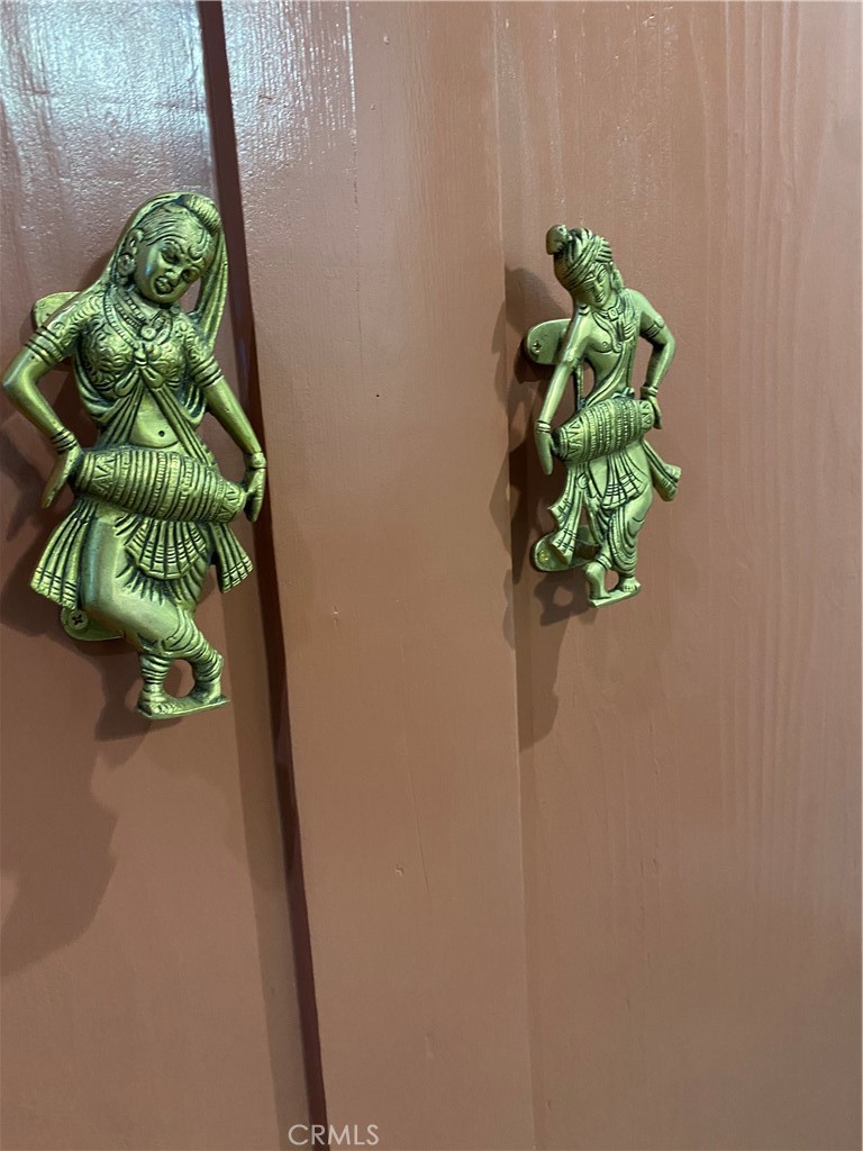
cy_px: 576
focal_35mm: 26
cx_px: 432
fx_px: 864
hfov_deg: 53.1
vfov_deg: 67.3
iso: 500
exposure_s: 1/40
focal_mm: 4.25
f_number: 1.8
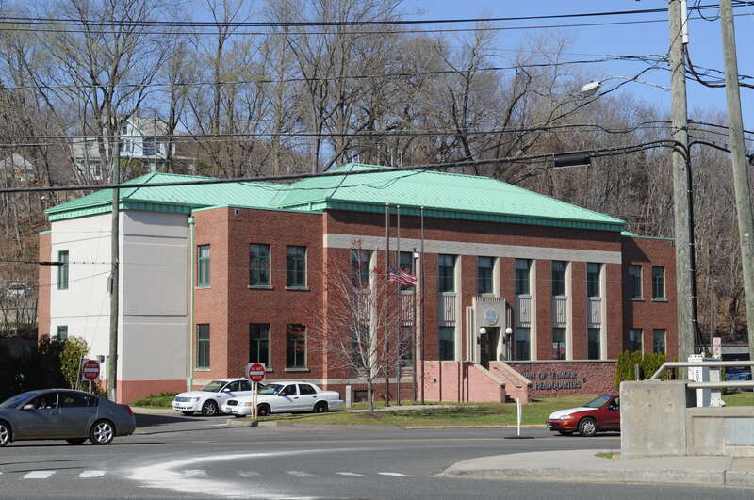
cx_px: 377
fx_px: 1380
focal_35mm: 66
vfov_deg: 20.6
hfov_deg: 30.6
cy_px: 250
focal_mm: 44
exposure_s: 1/400
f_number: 10
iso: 200
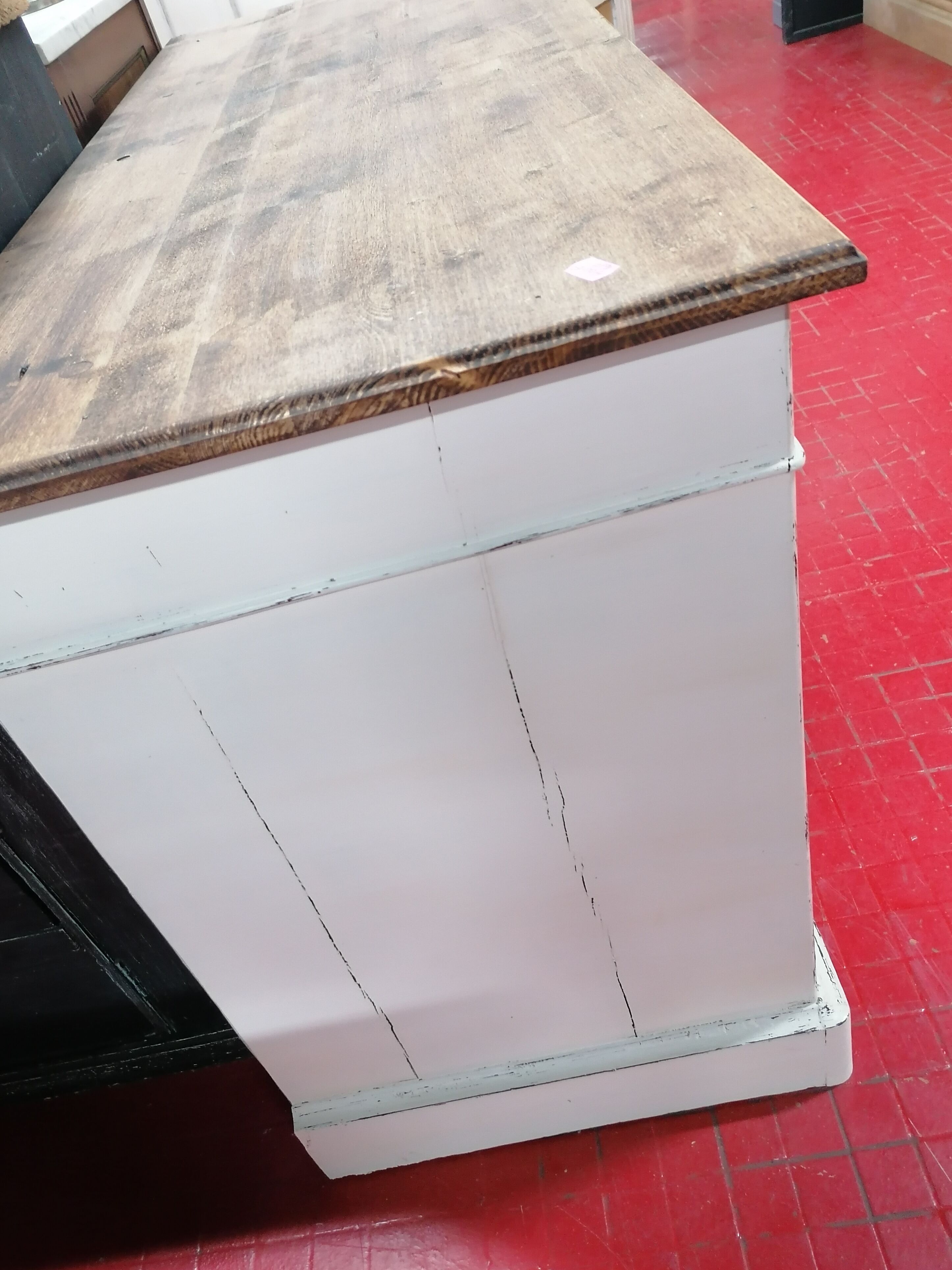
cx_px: 483
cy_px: 617
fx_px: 1027
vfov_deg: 63.4
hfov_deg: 49.7
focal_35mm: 28
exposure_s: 1/25
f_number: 1.8
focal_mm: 4.75
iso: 500
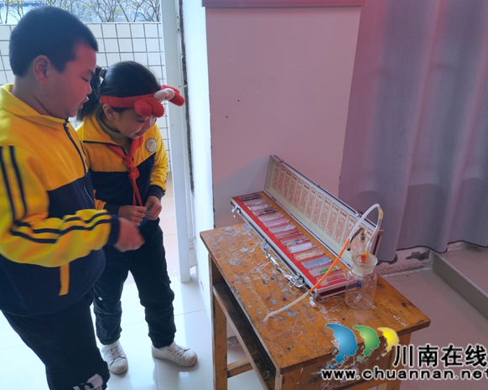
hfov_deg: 60.5
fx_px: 419
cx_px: 242
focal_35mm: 29
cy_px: 197
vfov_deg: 49.9
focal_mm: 6.67
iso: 100
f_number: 1.9
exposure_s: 1/100
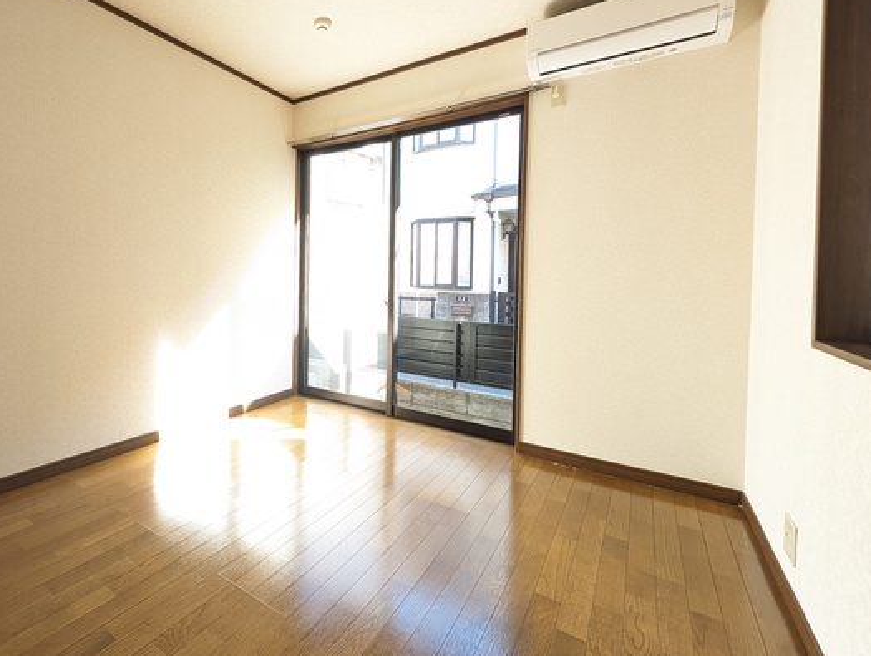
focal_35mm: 16
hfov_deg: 91.8
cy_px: 283
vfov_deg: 77.8
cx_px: 309
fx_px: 403
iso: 152
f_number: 1.95
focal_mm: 2.23
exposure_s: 1/90
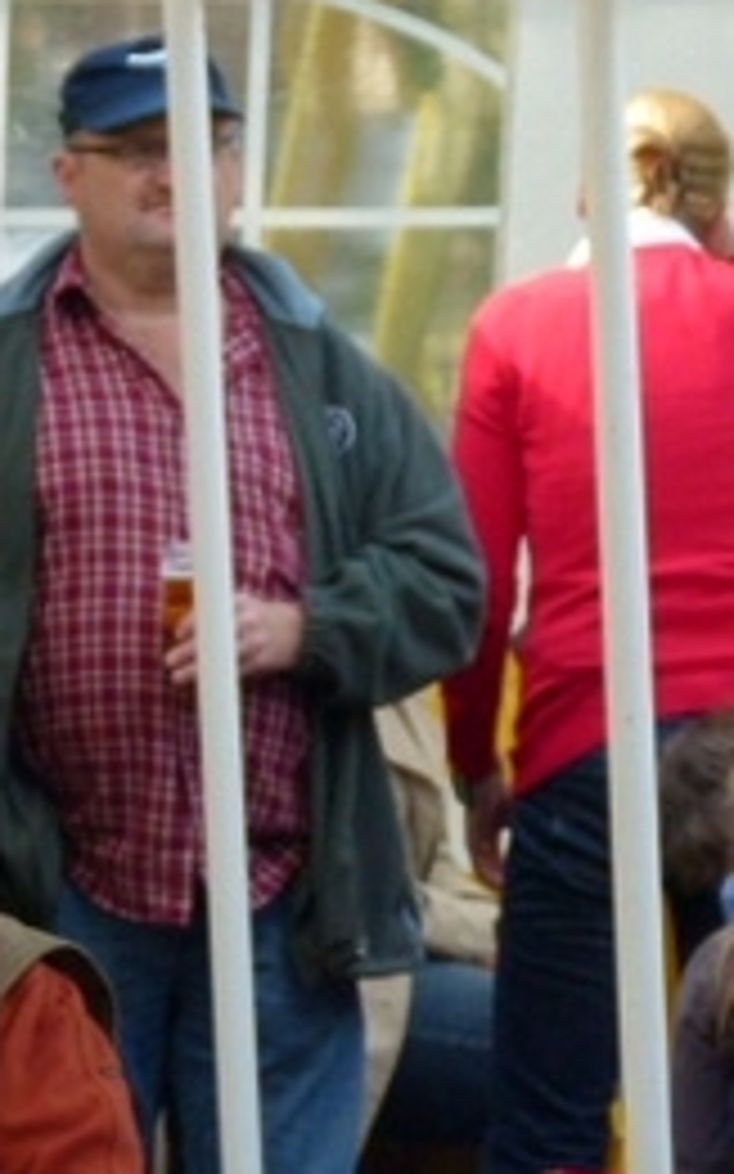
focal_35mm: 414
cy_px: 1008
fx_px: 13258
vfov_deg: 5.1
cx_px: -9
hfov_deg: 3.2
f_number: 4
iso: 200
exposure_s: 1/250
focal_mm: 30.6
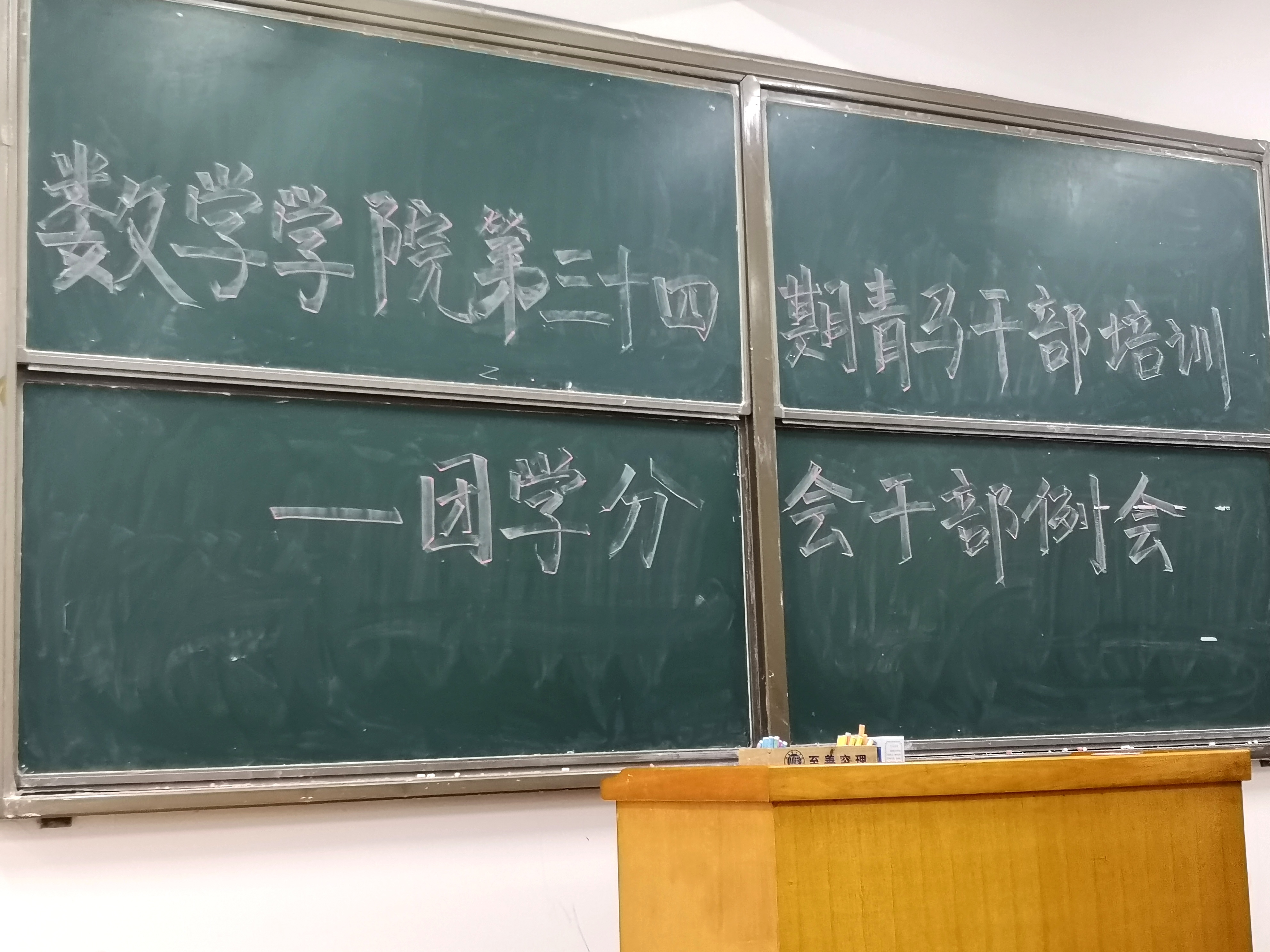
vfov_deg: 27.5
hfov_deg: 36.2
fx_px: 1944
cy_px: 476
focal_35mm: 53
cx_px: 635
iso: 200
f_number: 1.8
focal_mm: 3.95
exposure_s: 1/33.3
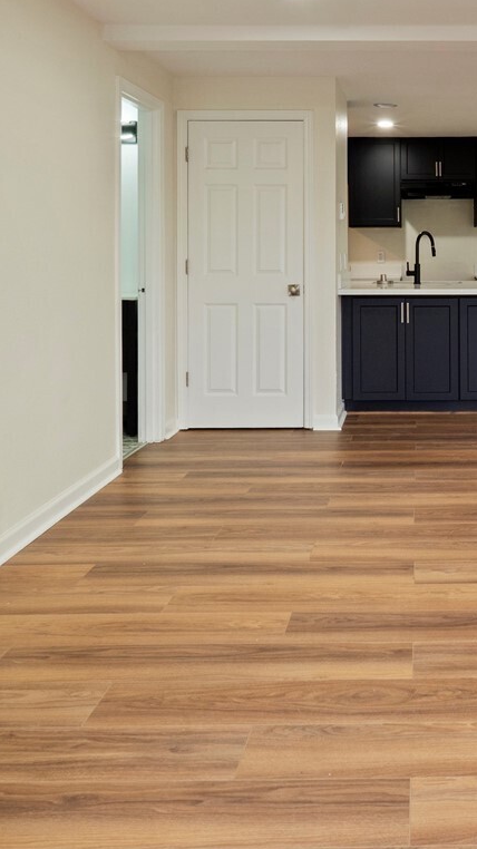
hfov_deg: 32.1
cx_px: 427
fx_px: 788
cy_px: 260
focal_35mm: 35
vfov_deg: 55.1
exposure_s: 1/5
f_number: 9
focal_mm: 10
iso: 250
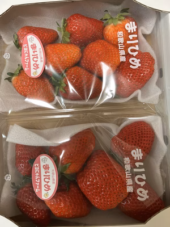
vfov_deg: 67.3
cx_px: 85
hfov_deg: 53.1
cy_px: 114
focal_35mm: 26
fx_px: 170
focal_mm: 5.7
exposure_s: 1/60
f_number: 1.5
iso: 200
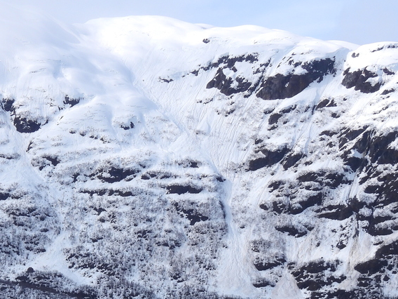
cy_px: 244
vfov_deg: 6.9
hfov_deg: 9.2
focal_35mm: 214
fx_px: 2460
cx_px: 102
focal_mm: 17
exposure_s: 1/1000
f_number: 4
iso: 100
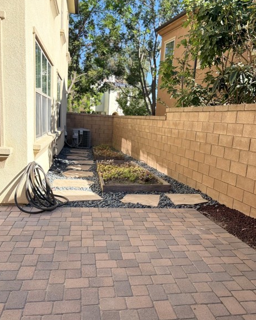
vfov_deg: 62.2
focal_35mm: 28
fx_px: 265
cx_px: 124
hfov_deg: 51.5
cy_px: 170
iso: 64
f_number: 1.6
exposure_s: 1/1799
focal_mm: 5.96
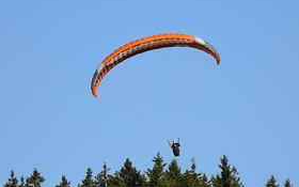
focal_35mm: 454
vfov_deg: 2.9
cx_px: 166
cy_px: 95
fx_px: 3703
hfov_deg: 4.6
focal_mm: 105
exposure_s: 1/800
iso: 200
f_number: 7.1
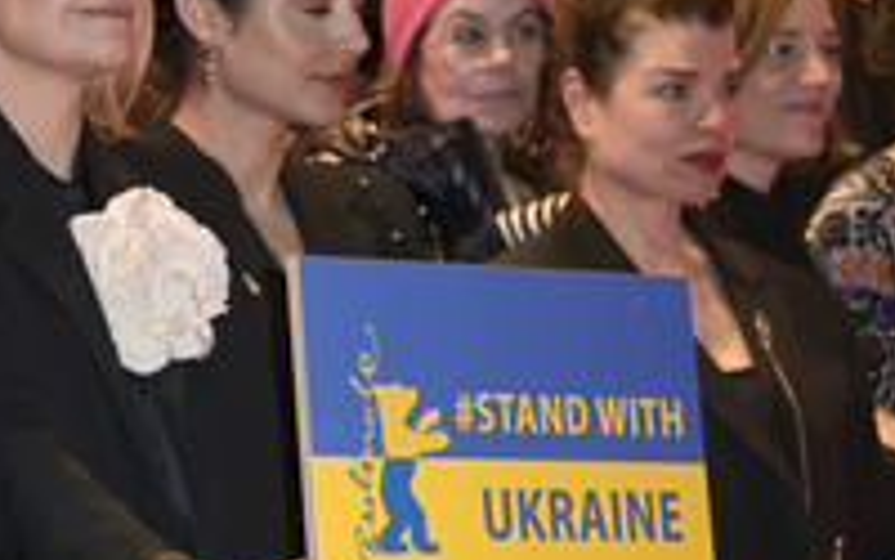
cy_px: 291
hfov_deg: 12.8
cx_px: -83
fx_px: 3927
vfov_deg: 8.1
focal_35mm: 161
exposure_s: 1/250
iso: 1250
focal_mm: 70
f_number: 5.6
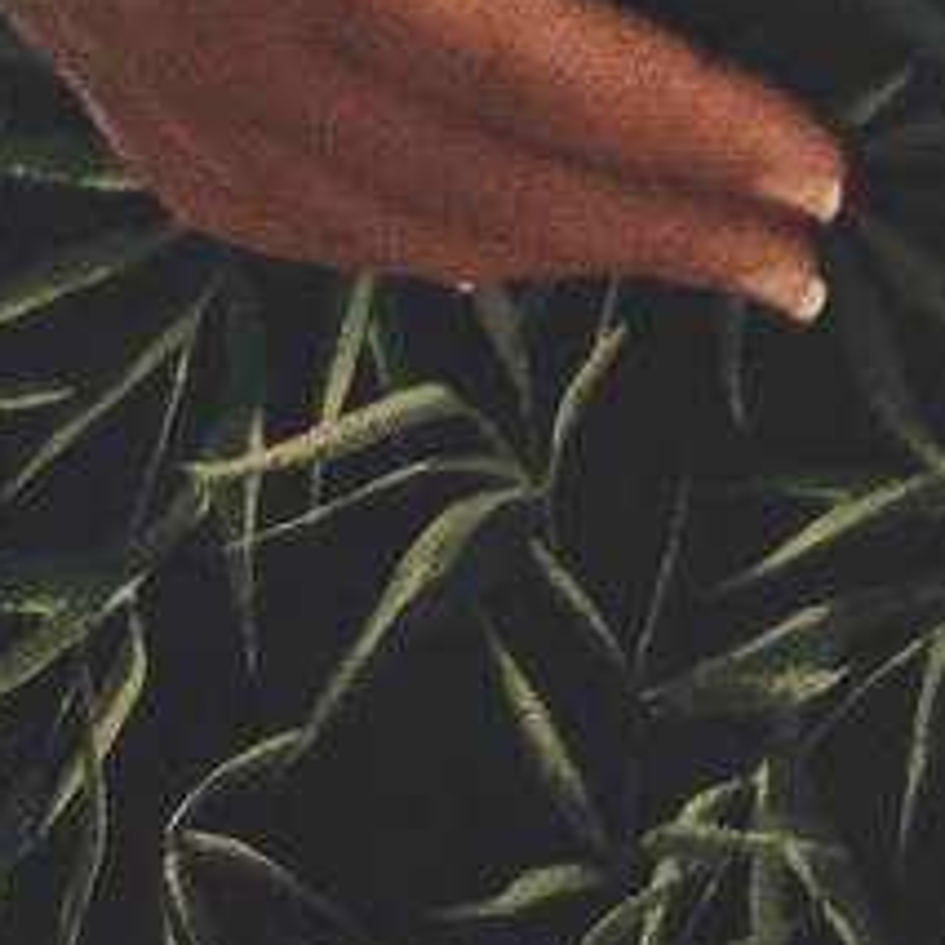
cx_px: 1508
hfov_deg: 6.8
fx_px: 7783
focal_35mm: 252
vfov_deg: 6.2
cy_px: -2269
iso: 2500
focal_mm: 35
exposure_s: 1/125
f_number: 2.2
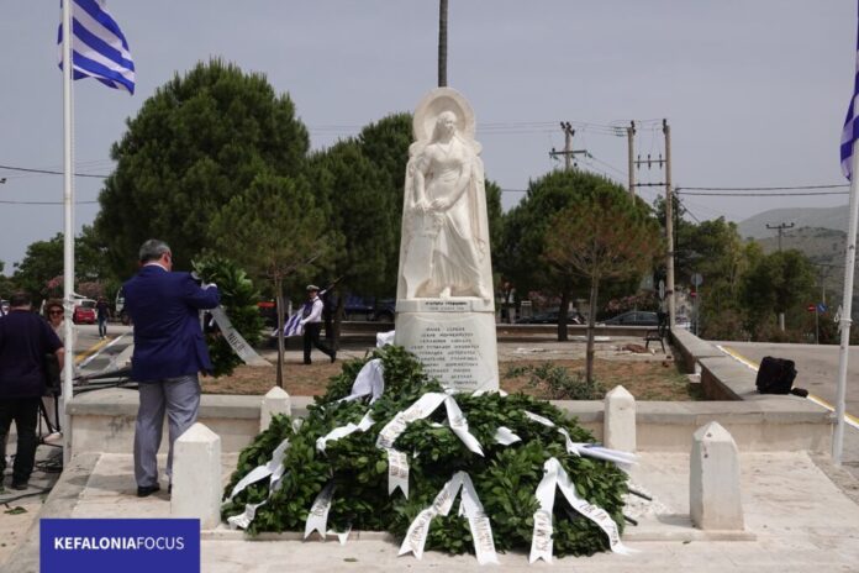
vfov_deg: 38.9
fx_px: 811
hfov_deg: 55.8
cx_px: 430
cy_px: 286
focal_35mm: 34
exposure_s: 1/1000
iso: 100
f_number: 4.5
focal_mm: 12.63
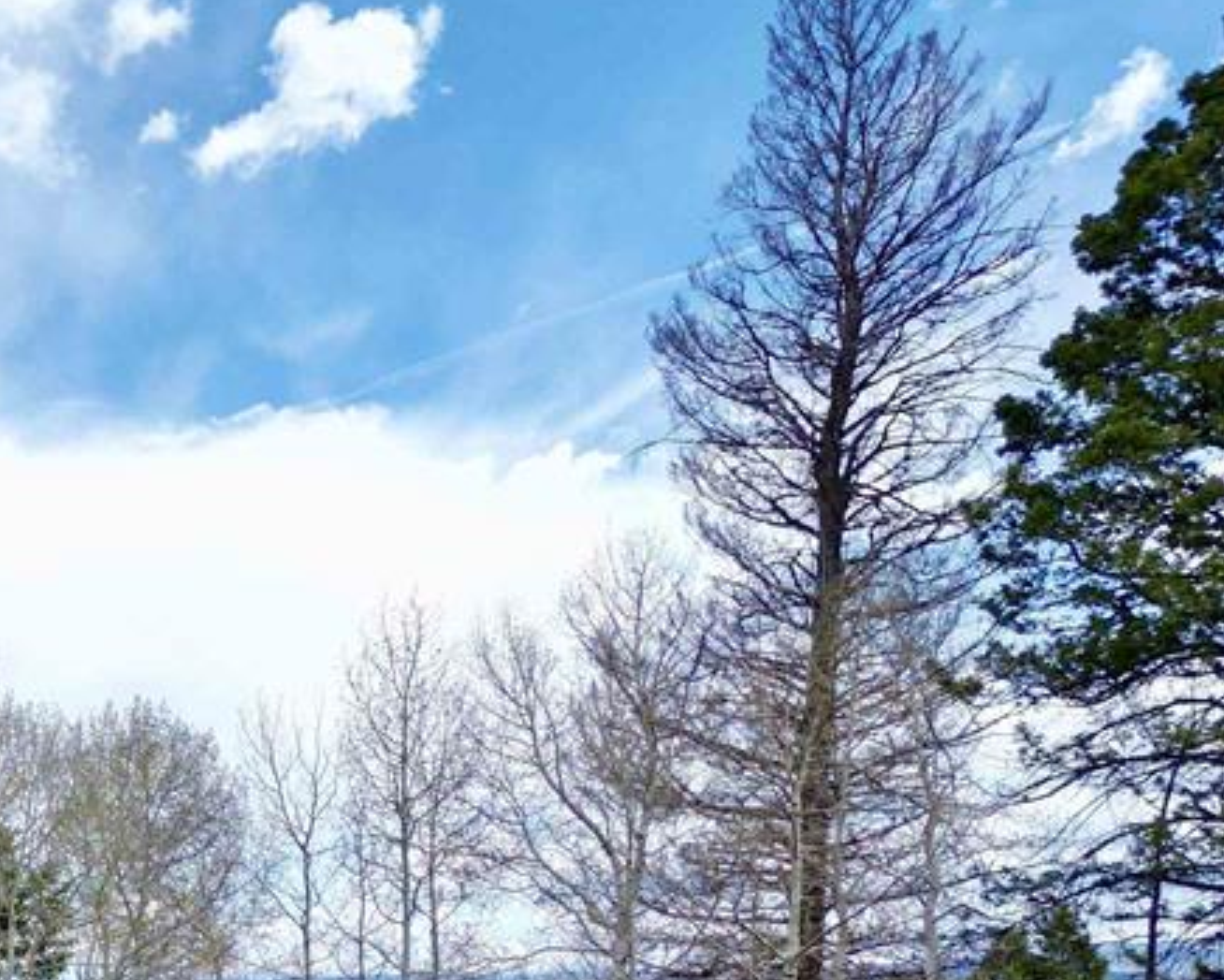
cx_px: -121
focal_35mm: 55
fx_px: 1993
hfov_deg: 30.5
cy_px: 997
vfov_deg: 26.1
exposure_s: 1/2000
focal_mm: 6.72
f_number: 1.7
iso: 120
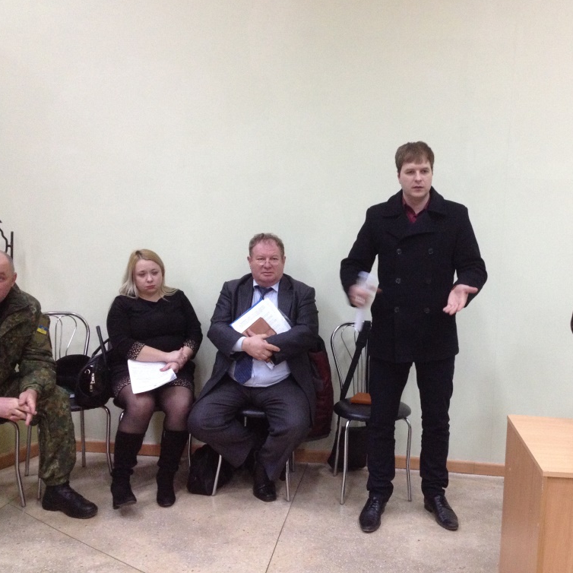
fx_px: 787
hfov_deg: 39.7
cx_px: 370
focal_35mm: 42
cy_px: 283
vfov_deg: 40.0
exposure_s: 1/20
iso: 250
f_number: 2.4
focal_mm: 4.28
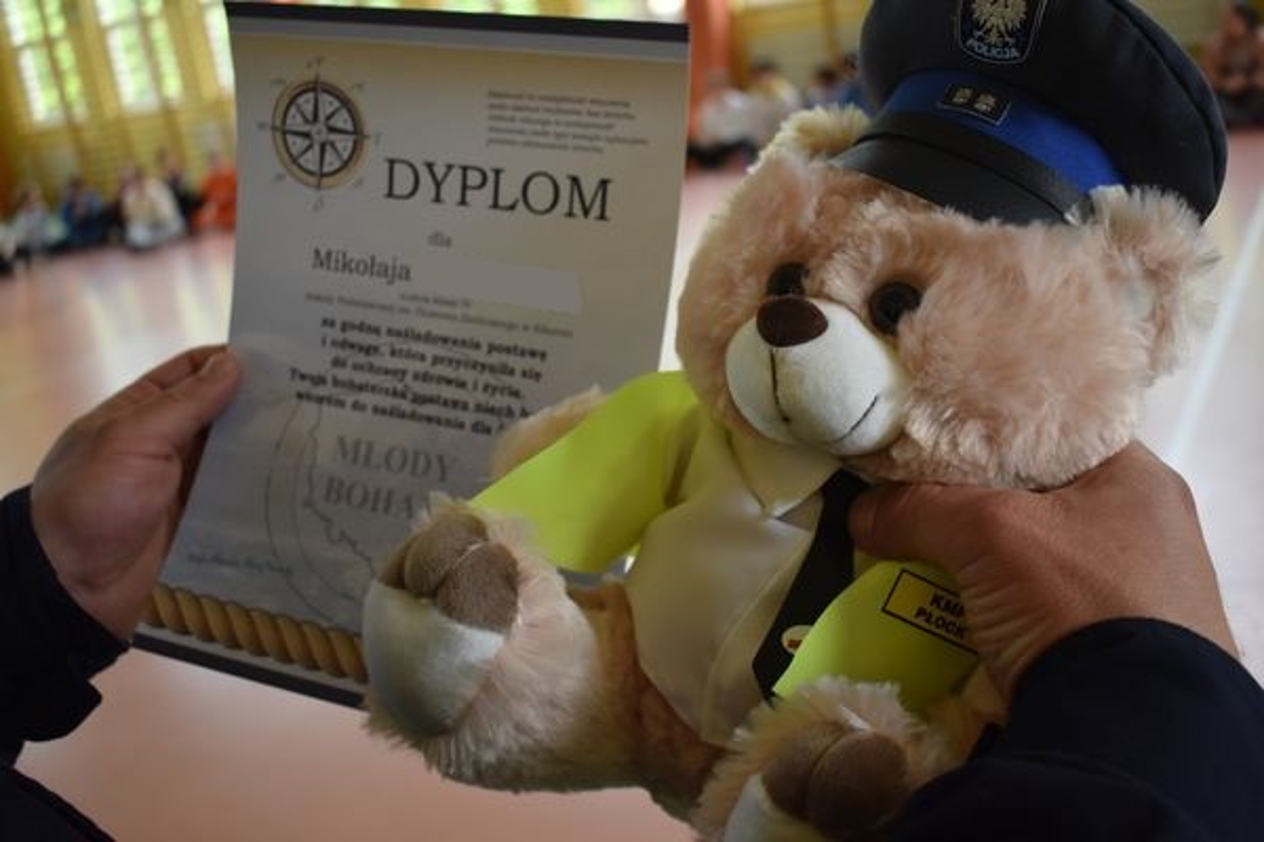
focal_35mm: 39
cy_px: 421
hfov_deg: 49.6
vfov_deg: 34.2
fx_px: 1369
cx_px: 632
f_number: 4
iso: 800
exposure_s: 1/200
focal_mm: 26
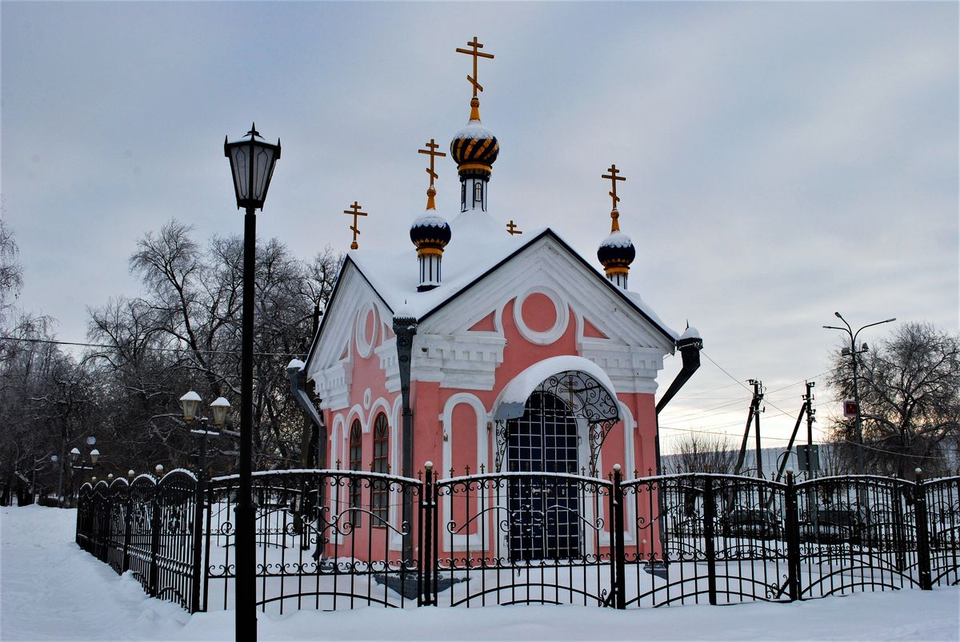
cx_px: 480
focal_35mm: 36
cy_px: 321
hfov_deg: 53.1
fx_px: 961
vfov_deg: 37.0
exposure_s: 1/200
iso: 200
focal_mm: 24
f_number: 10
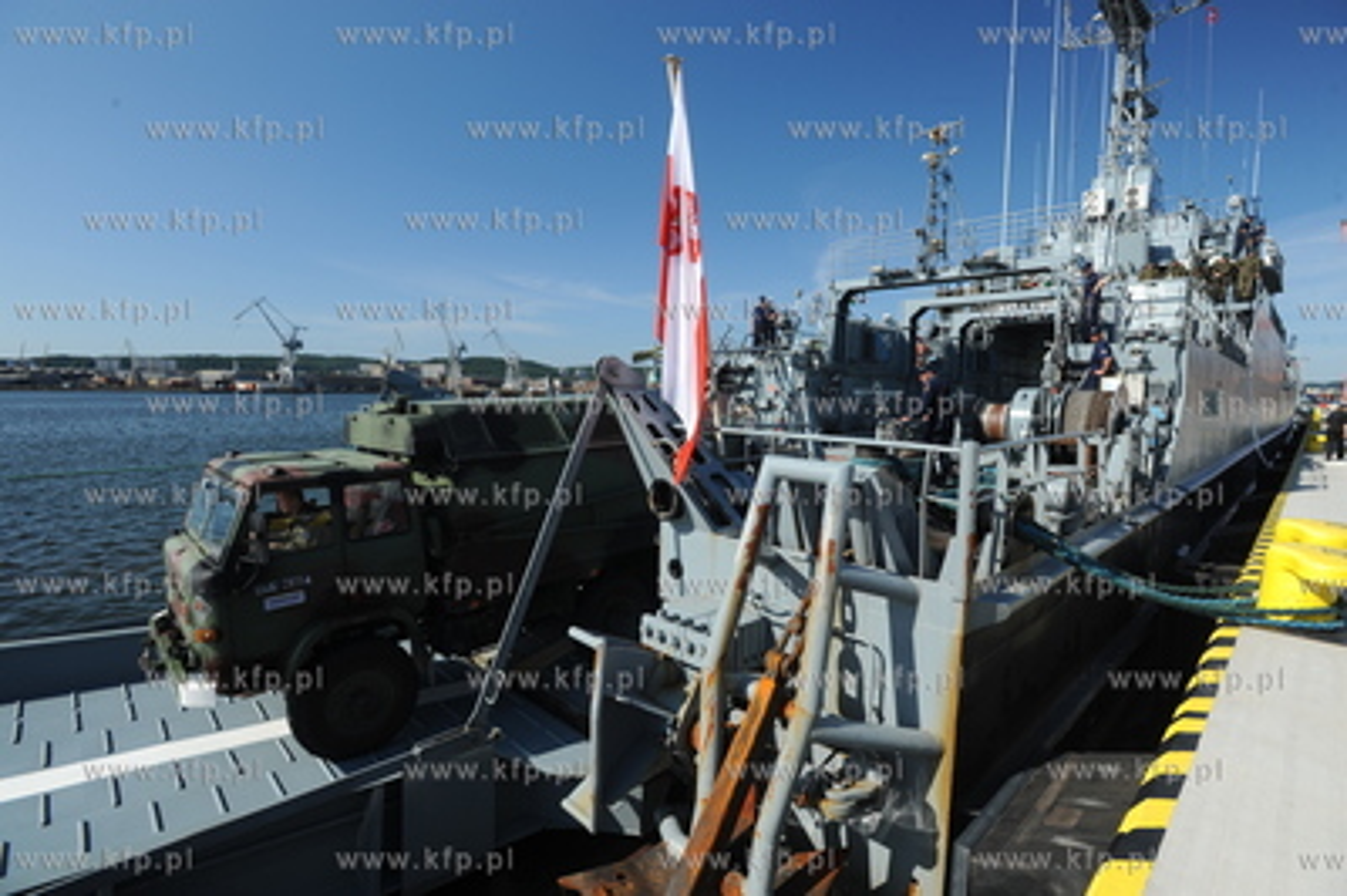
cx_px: 674
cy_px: 448
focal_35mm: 17
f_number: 8
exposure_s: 1/160
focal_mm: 17
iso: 200
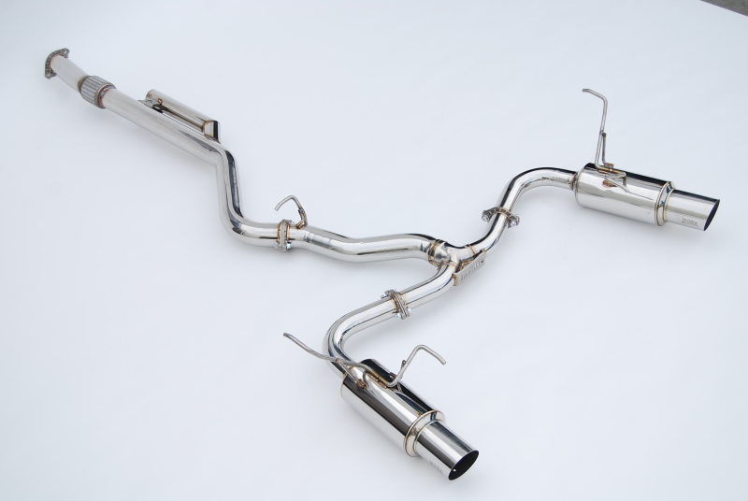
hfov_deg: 31.8
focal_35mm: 63
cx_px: 374
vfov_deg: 21.6
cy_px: 250
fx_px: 1311
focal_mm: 42
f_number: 5.6
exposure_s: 1/200
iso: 100
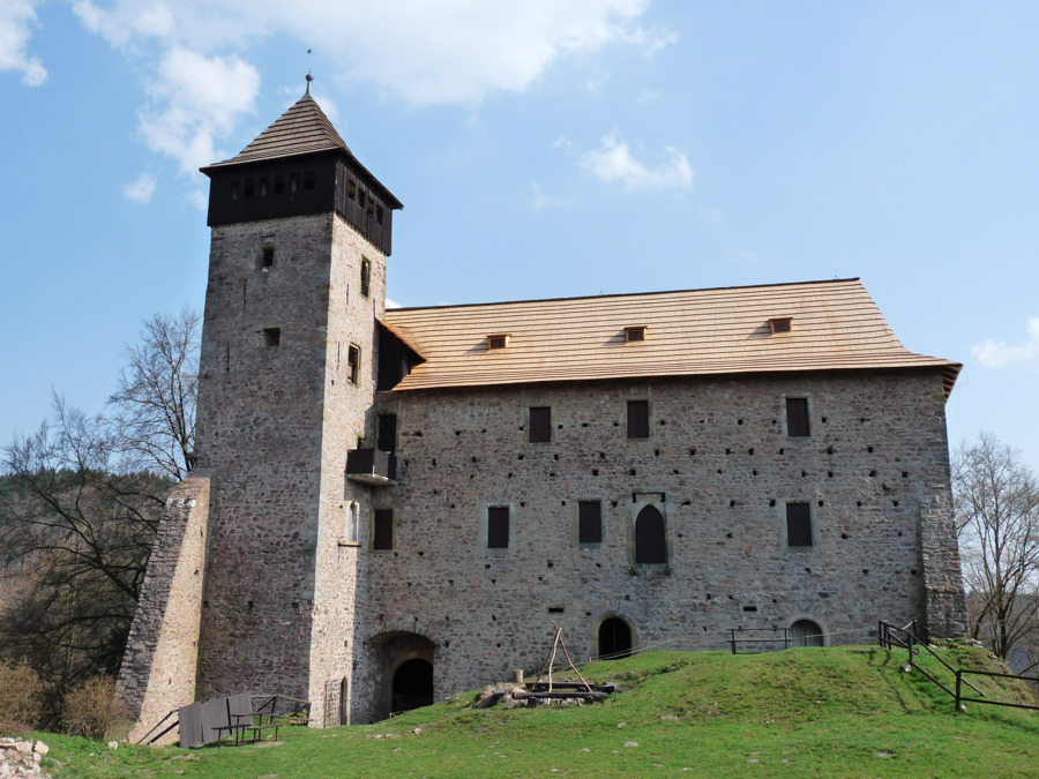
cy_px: 390
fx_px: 990
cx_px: 520
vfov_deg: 42.9
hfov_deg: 55.4
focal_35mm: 33
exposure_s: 1/320
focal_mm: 5.9
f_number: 5.6
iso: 160
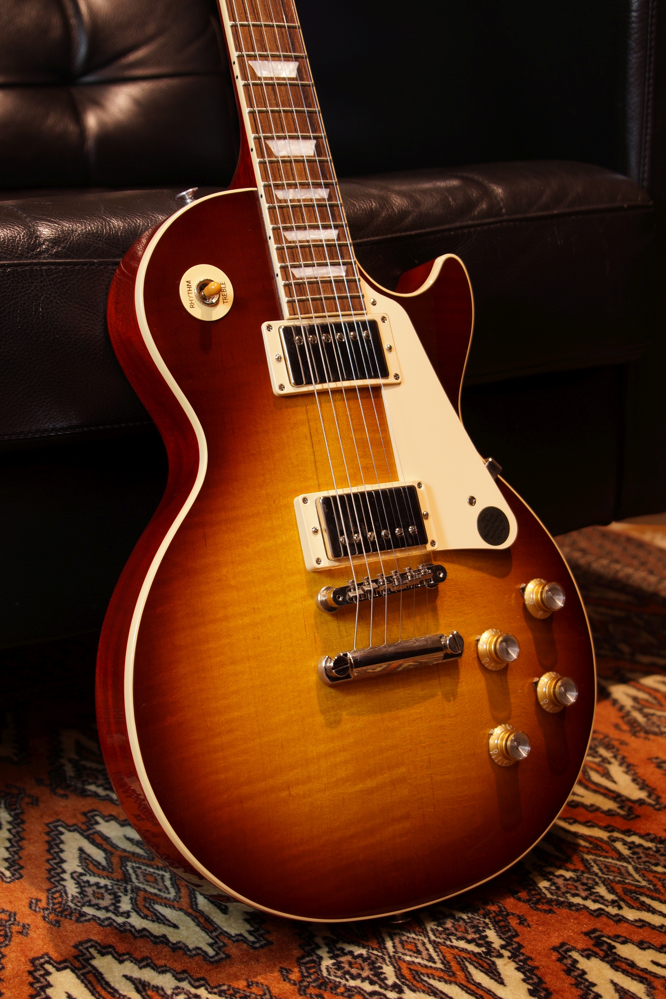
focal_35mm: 60
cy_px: 500
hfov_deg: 22.6
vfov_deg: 33.4
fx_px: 1665
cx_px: 333
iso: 100
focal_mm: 40
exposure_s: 1/8
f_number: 5
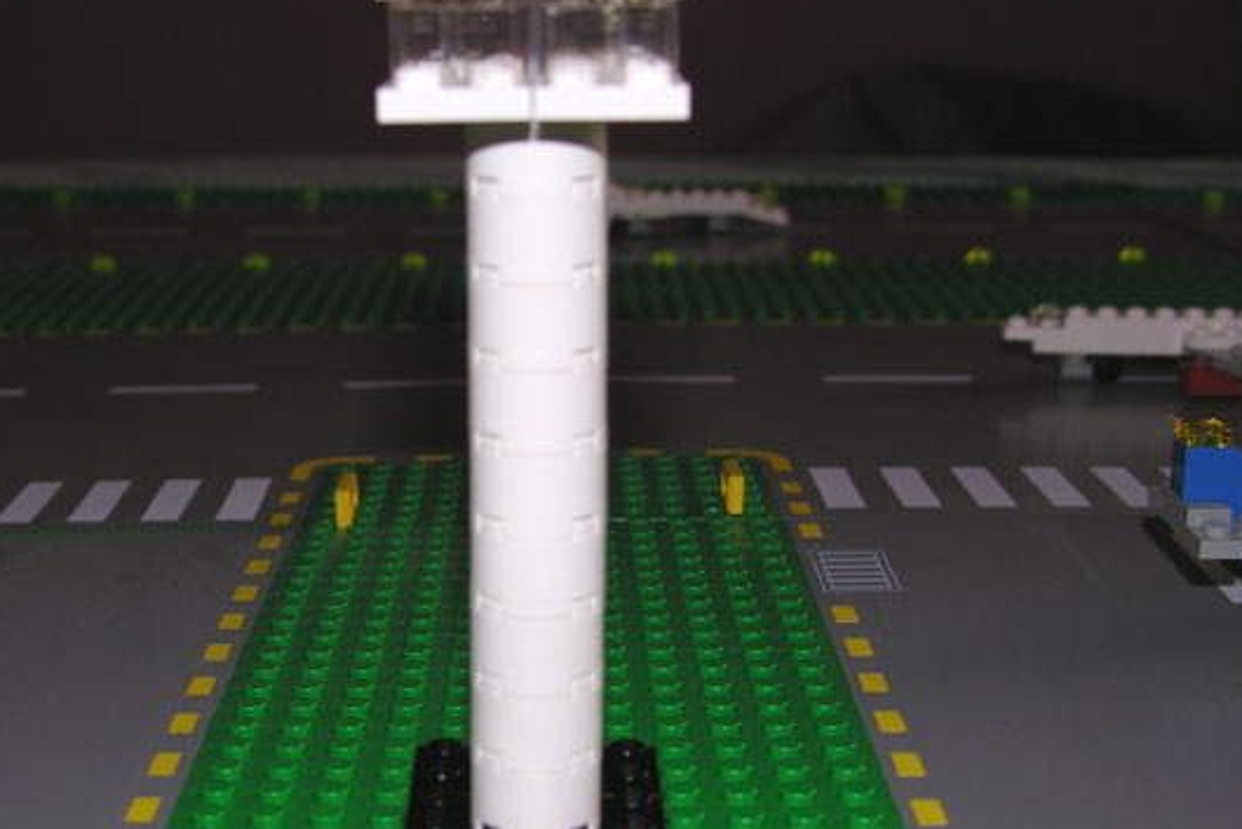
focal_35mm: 55
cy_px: 486
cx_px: 441
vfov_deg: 24.6
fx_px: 1898
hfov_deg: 36.0
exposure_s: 1/60.1
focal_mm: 8.9
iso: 50
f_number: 2.8
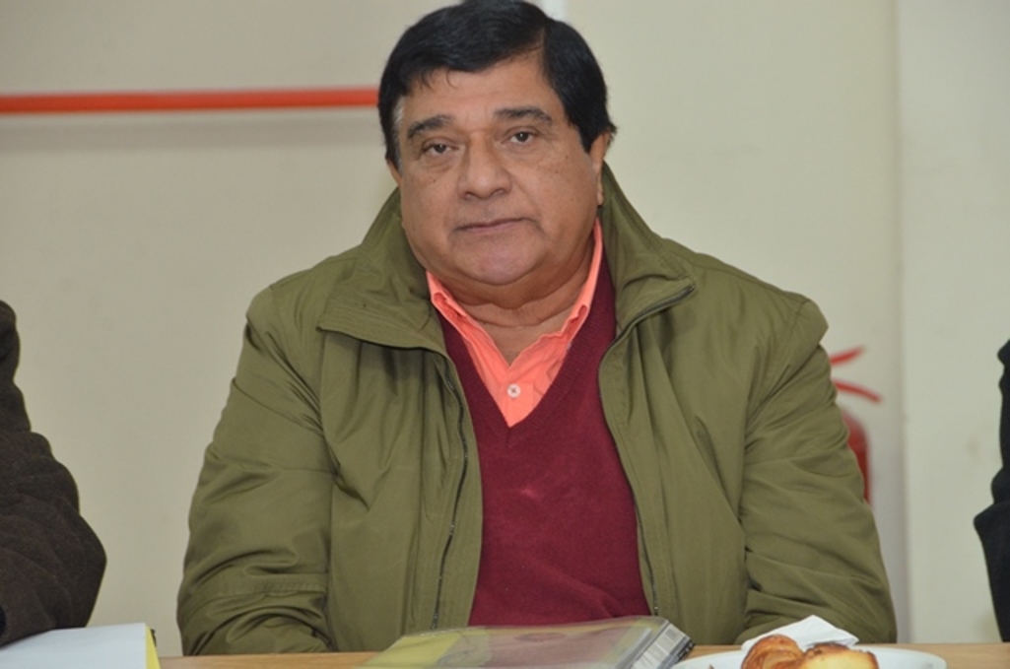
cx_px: 505
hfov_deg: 8.1
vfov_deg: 5.4
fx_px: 7140
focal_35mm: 255
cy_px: 334
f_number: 8
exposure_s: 1/60
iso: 1600
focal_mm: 170
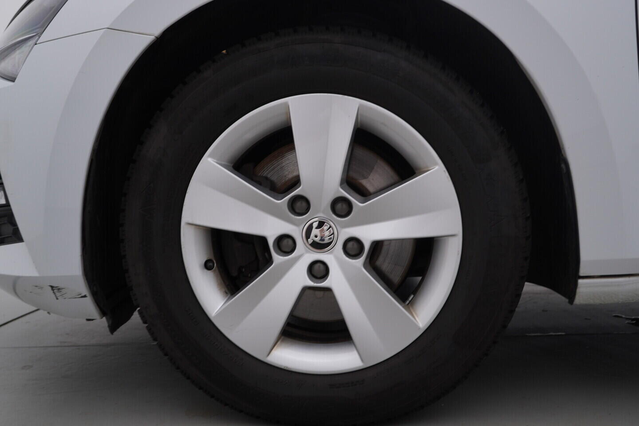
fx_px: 639
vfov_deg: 36.9
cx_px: 320
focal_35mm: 36
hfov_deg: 53.1
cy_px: 213
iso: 125
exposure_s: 1/100
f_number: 4.5
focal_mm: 24
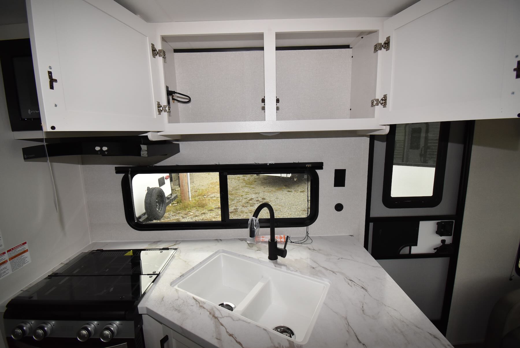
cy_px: 174
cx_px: 260
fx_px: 217
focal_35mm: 15
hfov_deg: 100.3
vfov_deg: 77.5
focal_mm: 10
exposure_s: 1/125
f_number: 5.6
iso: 800
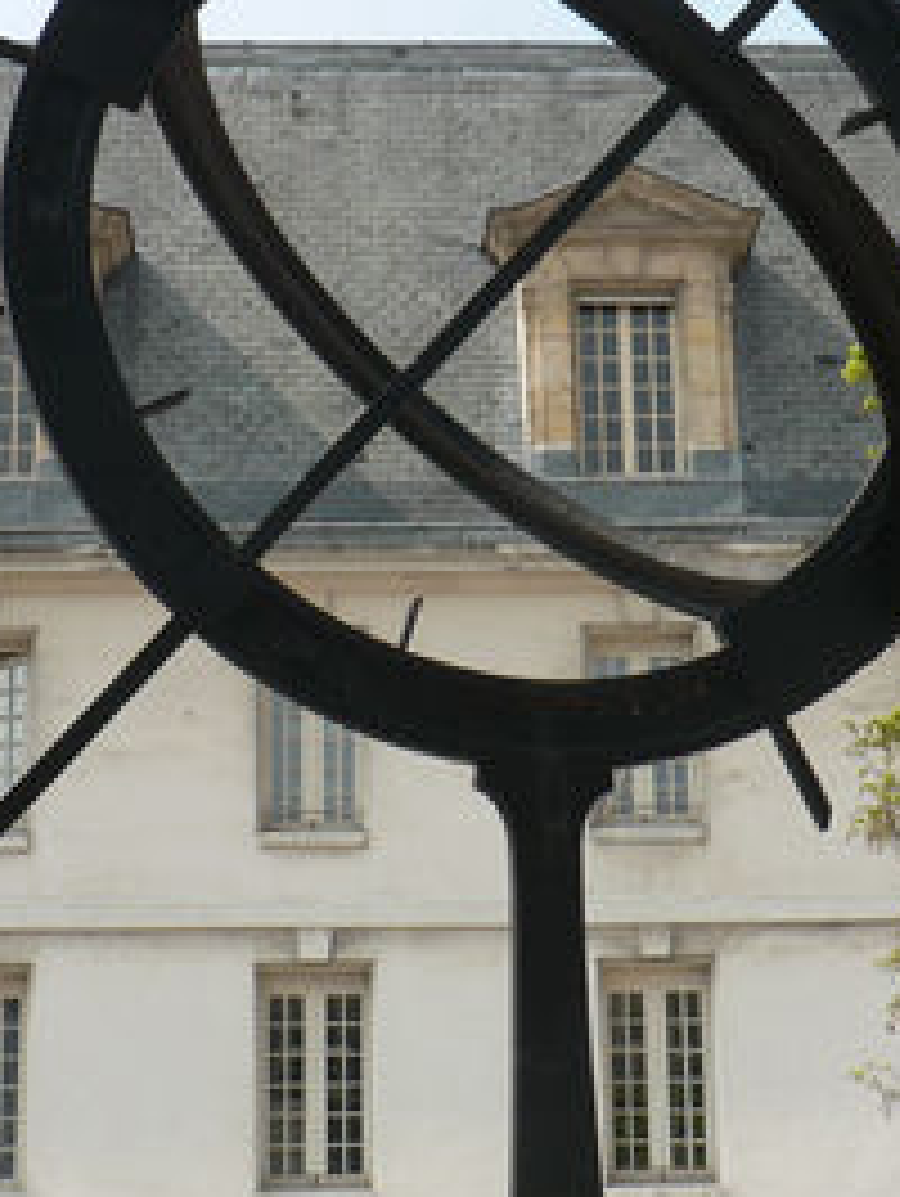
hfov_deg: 16.1
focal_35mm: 92
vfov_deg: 21.3
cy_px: 522
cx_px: 459
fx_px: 3184
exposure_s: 1/320
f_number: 5
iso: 64
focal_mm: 8.6
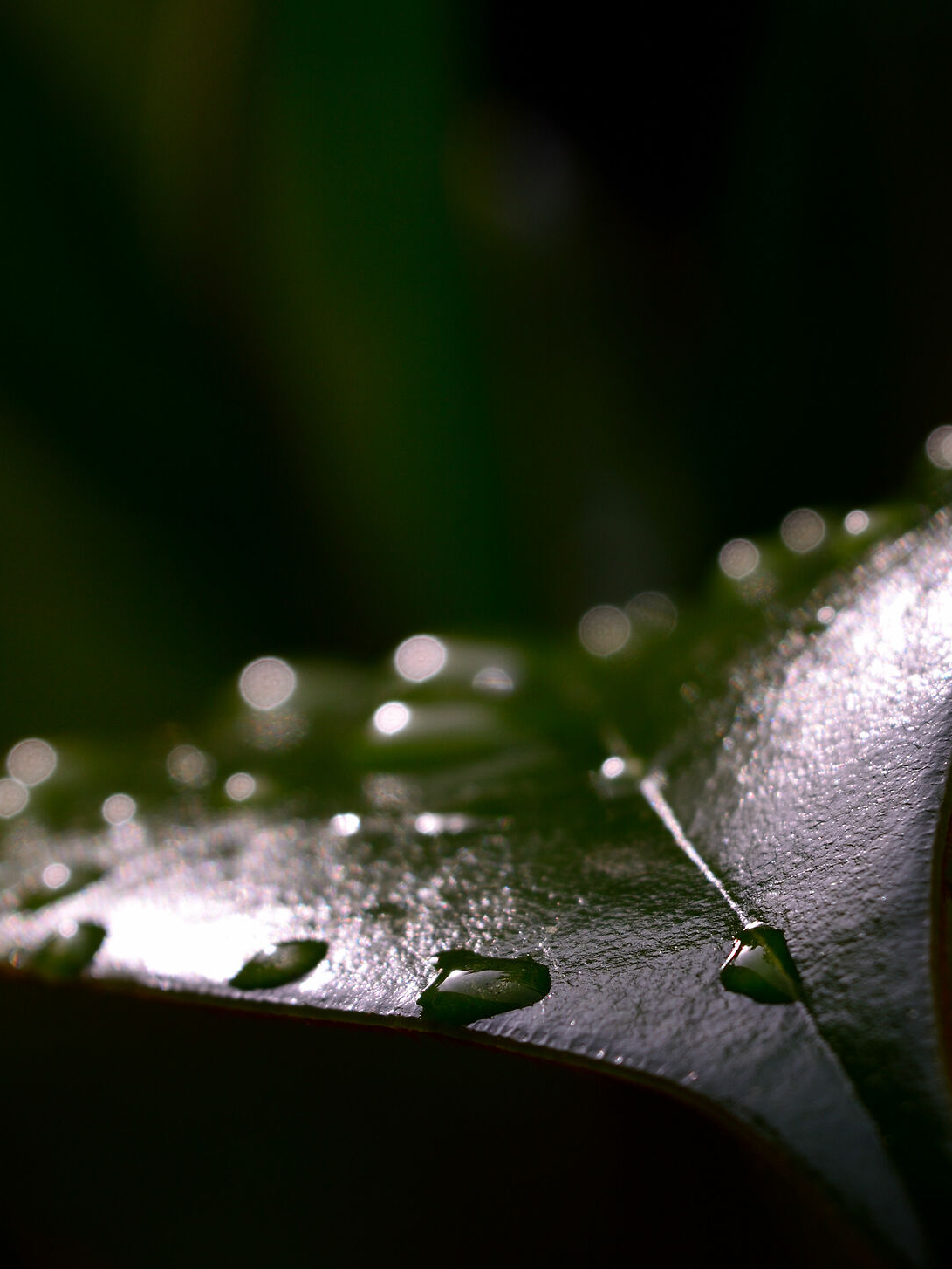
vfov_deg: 15.1
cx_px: 476
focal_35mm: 131
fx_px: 4795
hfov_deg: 11.3
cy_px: 676
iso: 100
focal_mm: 55
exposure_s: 1/320
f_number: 8
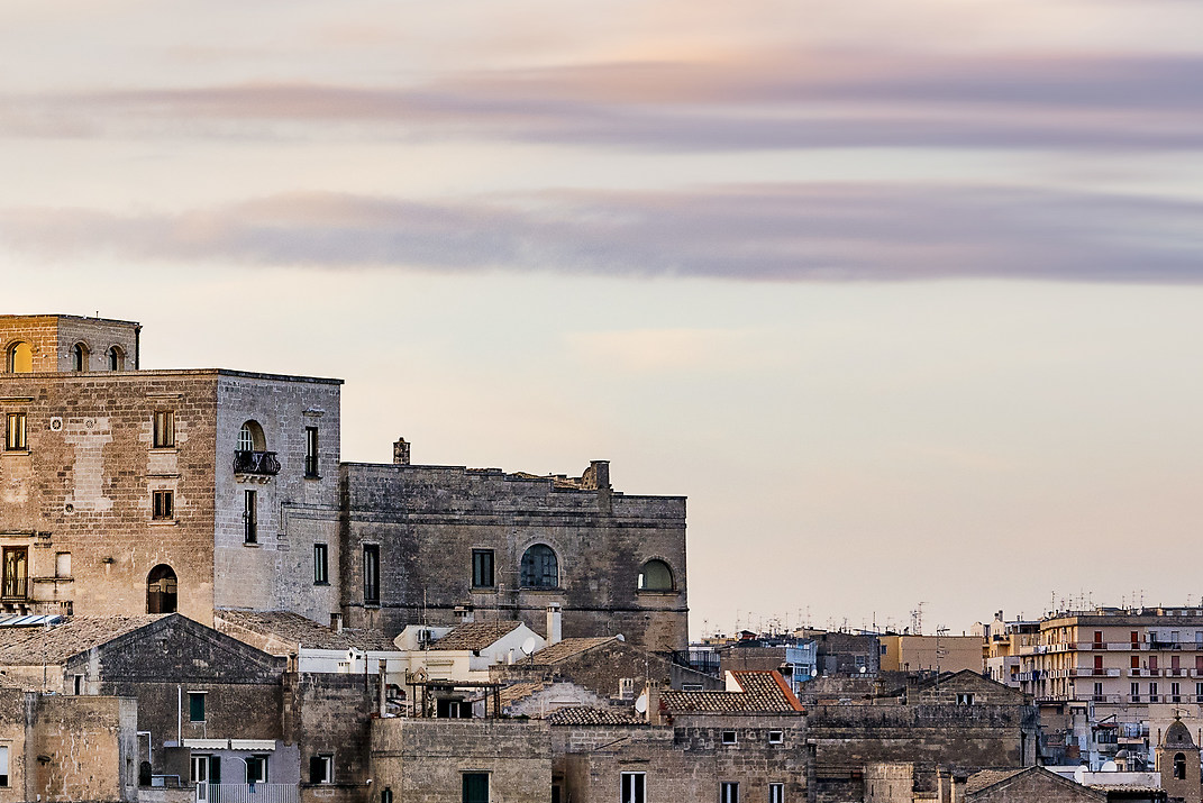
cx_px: 36
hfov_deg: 8.2
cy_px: 459
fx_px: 8391
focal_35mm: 251
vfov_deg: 5.5
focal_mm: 112
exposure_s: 1/125
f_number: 11
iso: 800
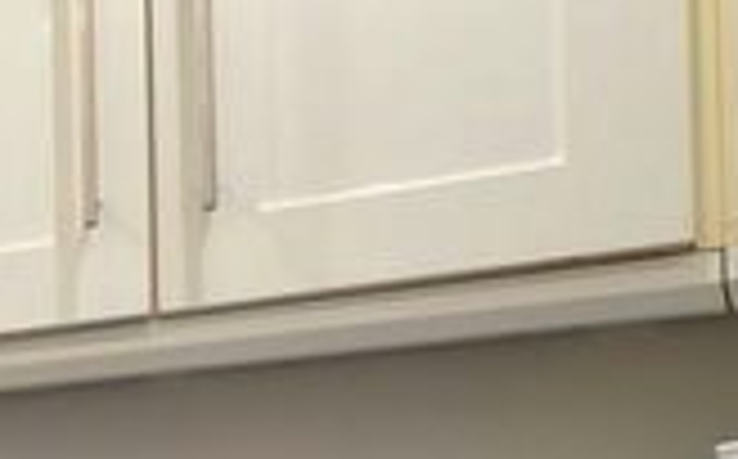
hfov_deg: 18.0
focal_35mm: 75
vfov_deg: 15.7
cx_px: -770
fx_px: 1508
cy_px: 722
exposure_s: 1
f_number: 8
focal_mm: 11.5
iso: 100
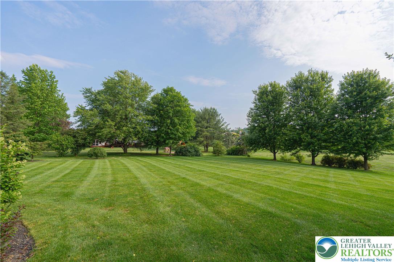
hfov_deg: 96.7
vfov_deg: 73.7
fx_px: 175
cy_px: 131
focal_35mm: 16
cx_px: 197
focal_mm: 16
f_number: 8
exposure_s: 1/4000
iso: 320
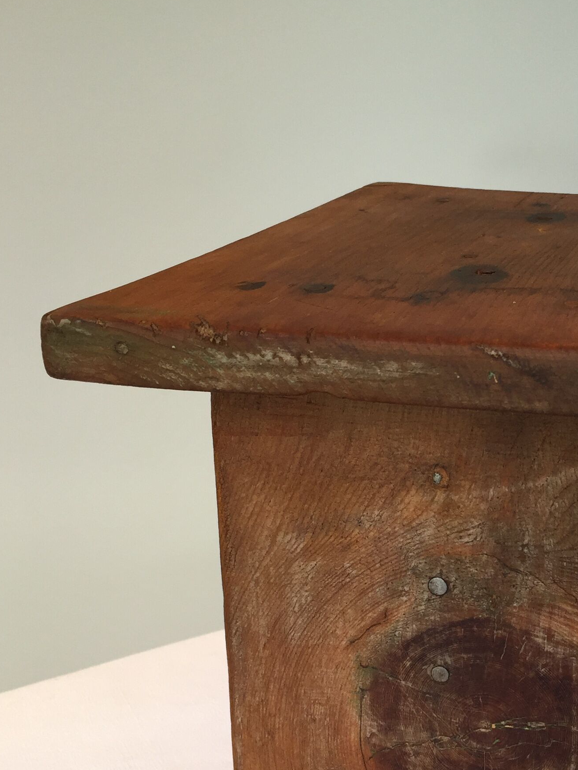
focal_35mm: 54
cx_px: 486
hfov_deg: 26.4
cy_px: 549
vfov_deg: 35.0
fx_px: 1202
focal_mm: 4.15
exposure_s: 1/100
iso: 50
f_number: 2.2
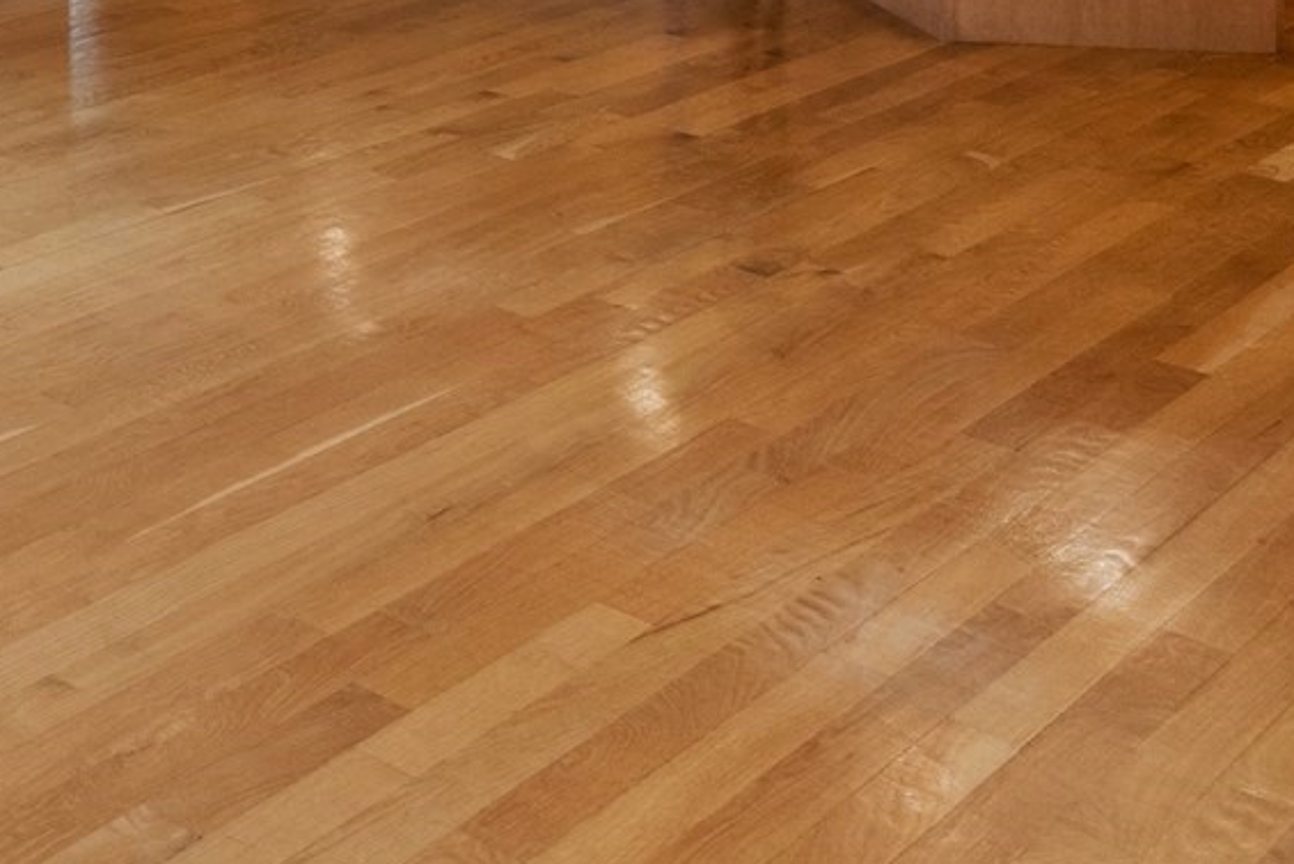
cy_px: -567
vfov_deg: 18.9
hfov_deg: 26.6
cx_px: -511
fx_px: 2150
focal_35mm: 60
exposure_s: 1/30
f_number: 7.1
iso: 320
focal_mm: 11
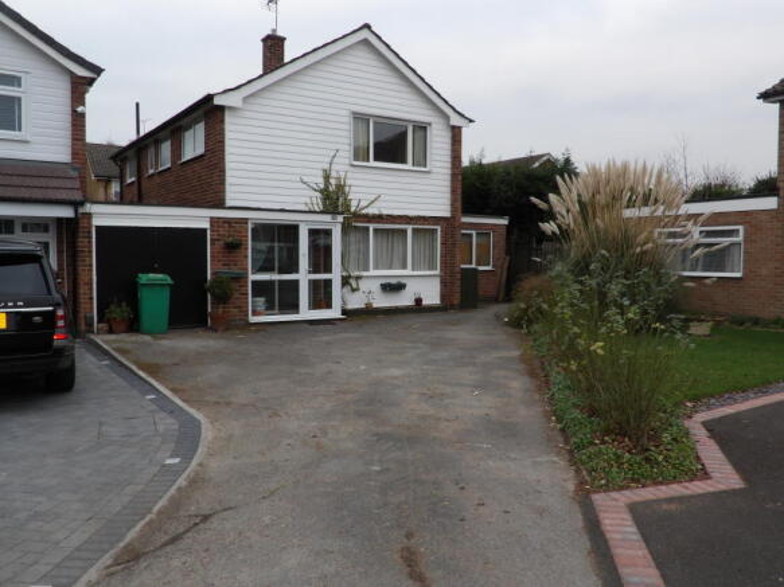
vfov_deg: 49.7
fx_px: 634
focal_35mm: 28
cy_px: 294
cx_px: 392
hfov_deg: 63.5
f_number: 4.3
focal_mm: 5.1
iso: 100
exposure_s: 1/82
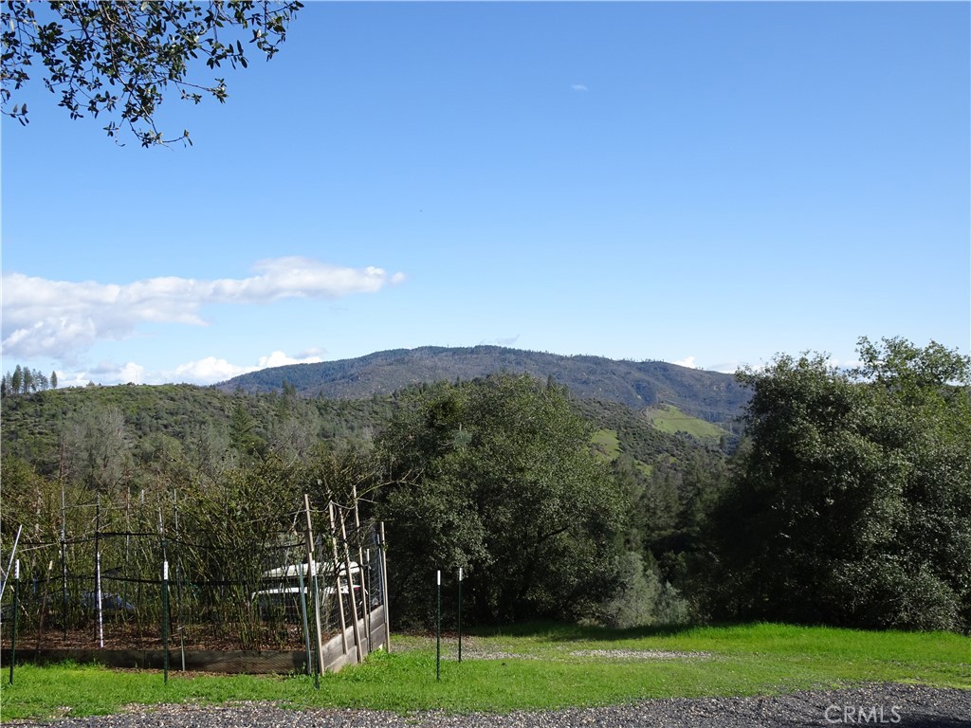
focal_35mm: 33
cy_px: 364
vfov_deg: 42.9
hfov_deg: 55.4
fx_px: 926
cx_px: 486
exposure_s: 1/640
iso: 80
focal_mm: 5.61
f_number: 4
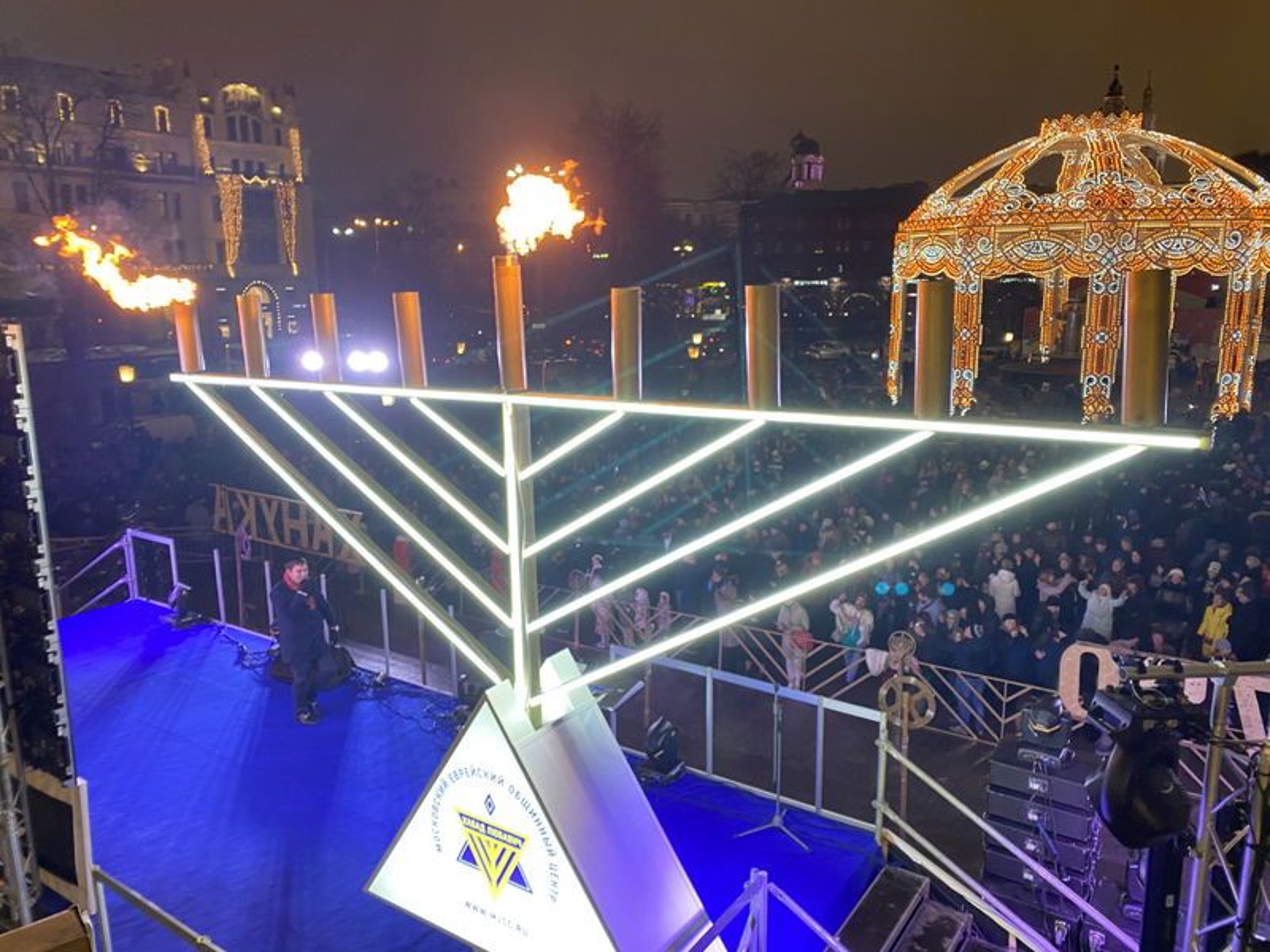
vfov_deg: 53.1
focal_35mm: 26
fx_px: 954
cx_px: 635
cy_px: 476
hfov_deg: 67.3
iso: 100
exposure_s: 1/49
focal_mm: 4.25
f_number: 1.8
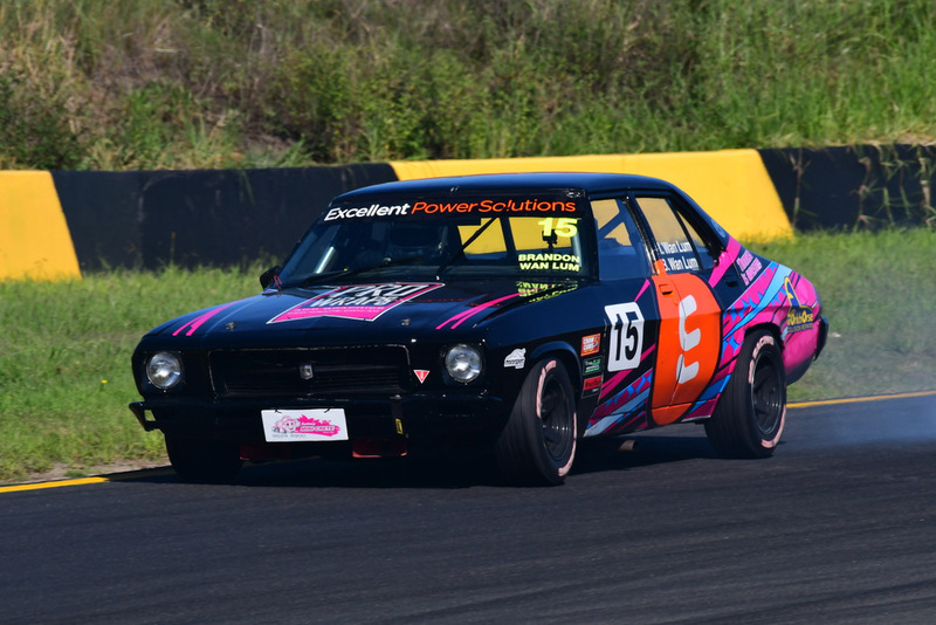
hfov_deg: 2.7
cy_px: 312
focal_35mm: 750
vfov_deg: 1.8
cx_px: 468
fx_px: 19506
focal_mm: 500
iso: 400
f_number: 13
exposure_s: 1/640
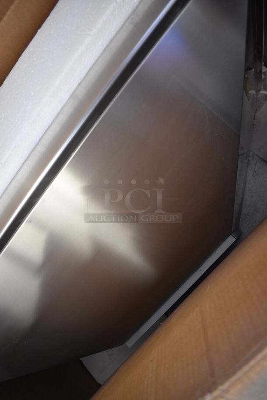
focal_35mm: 27
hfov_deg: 48.0
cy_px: 200
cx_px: 134
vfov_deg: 67.3
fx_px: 300
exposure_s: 1/125
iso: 2800
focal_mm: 18
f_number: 3.5
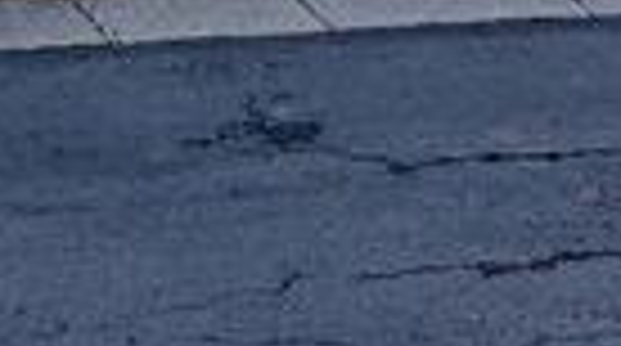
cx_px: 252
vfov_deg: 10.8
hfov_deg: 20.8
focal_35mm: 103
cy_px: -317
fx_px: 1693
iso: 25
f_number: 1.8
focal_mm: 3.98
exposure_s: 1/60
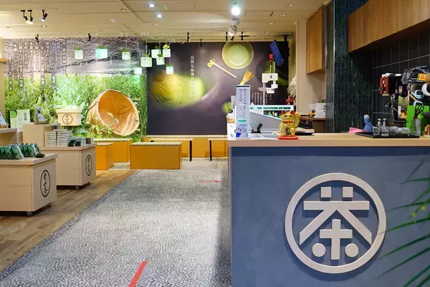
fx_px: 502
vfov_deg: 31.9
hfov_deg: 46.4
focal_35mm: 42
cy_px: 144
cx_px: 215
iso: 500
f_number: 4
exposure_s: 1/60
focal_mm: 28
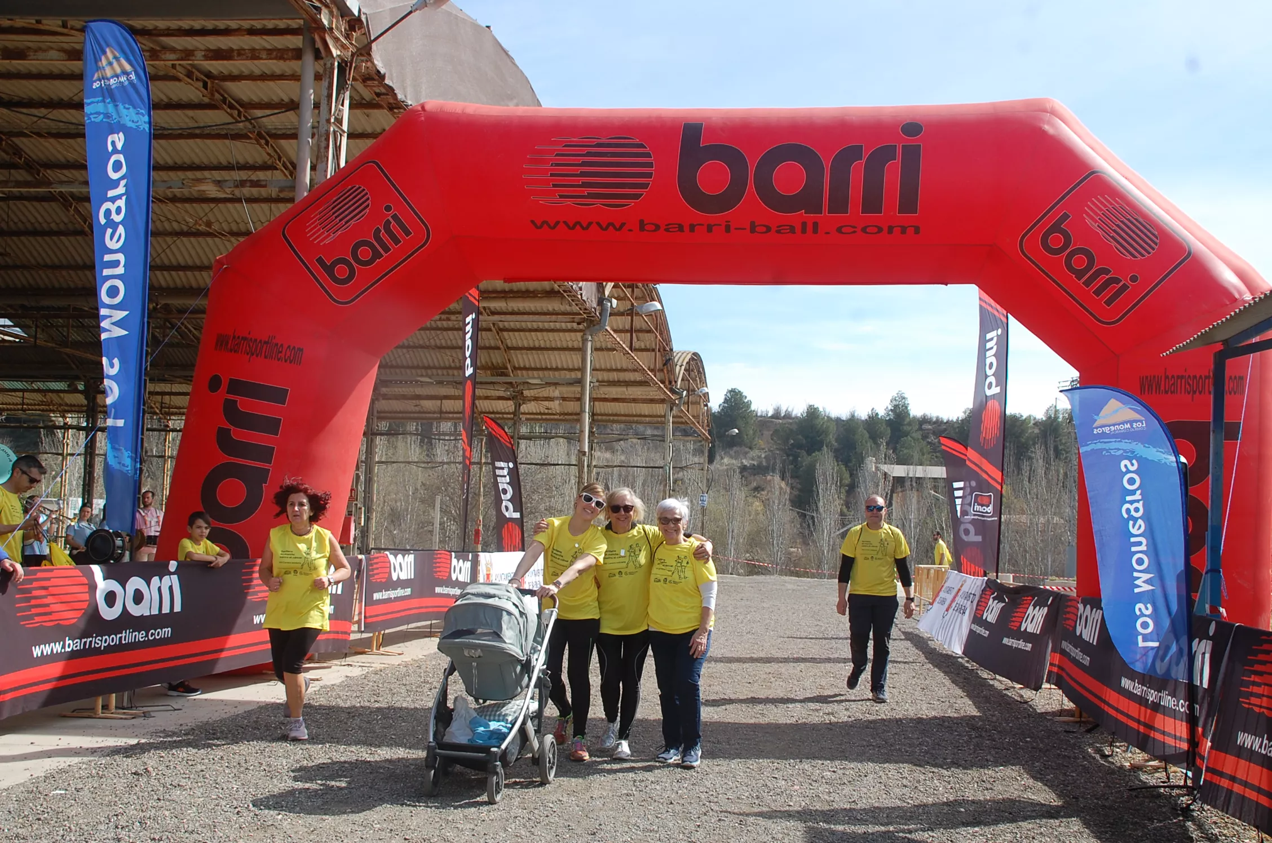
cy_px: 422
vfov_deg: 35.4
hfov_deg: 51.4
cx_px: 636
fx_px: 1323
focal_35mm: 38
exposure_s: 1/320
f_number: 9
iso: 200
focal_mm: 25
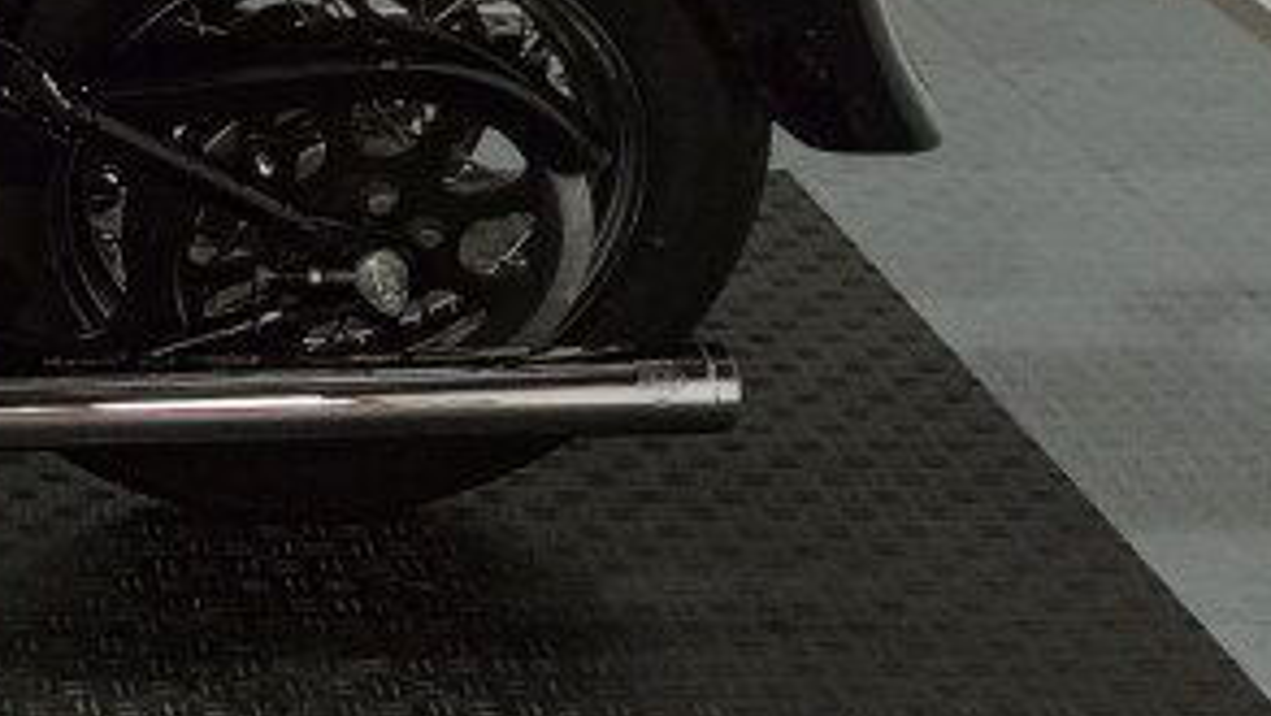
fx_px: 3742
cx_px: -527
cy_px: -269
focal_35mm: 111
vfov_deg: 10.6
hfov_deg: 17.6
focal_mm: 3.71
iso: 499
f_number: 2.2
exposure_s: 1/60
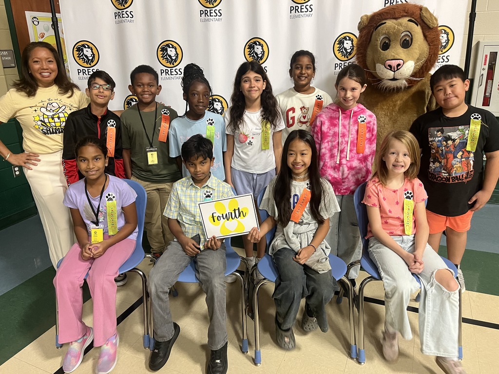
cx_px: 250
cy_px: 187
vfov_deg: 53.1
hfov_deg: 67.3
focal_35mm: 26
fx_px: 375
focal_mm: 5.1
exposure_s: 1/40
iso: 400
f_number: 1.6
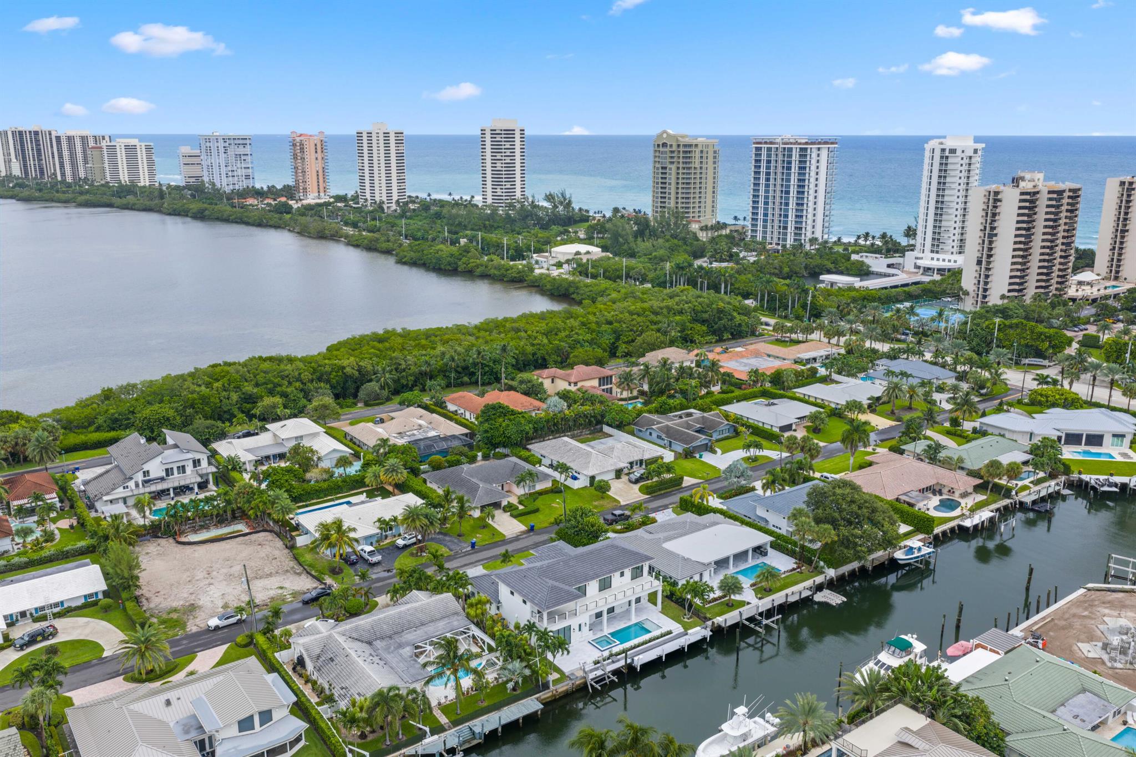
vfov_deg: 46.4
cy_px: 378
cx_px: 568
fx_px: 883
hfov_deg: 65.5
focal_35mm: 28
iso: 100
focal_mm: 14.45
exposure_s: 1/100
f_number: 5
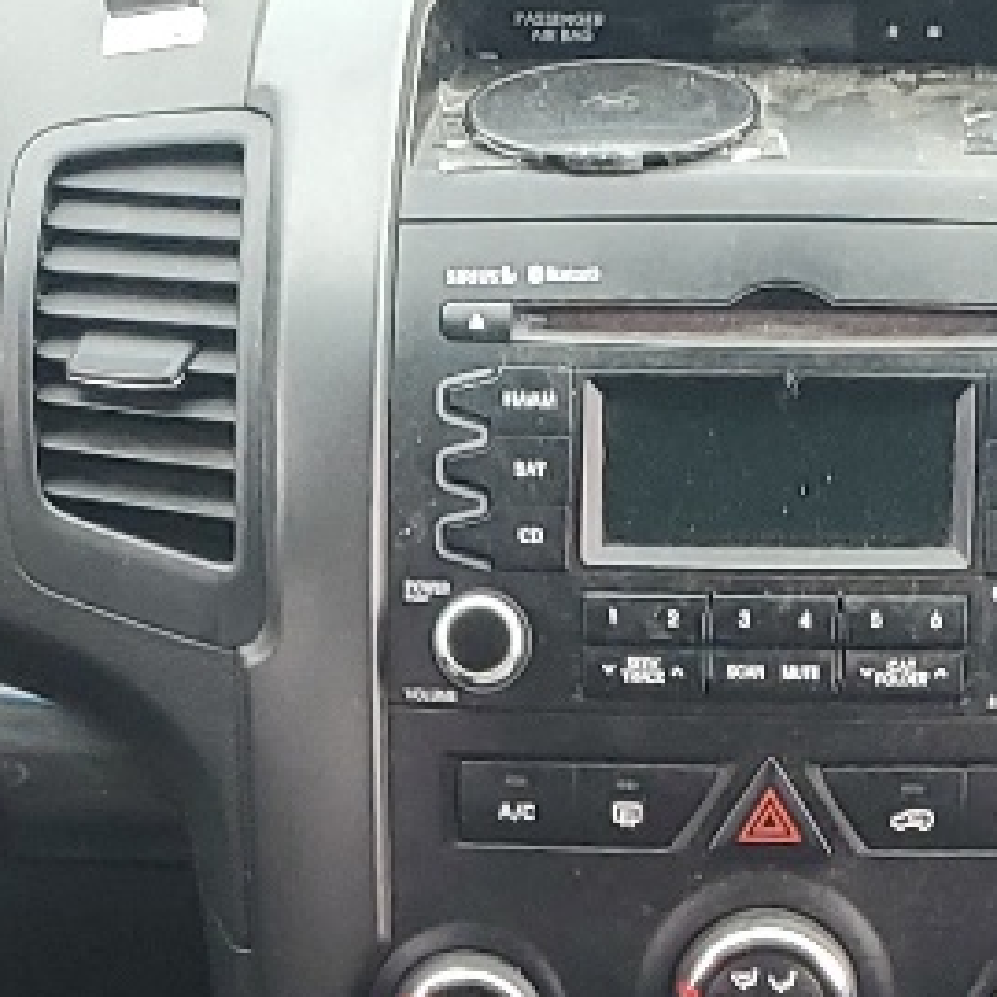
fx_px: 4432
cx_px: 668
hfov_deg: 12.8
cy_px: 1728
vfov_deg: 11.9
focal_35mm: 136
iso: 80
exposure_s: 1/60.2
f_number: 1.5
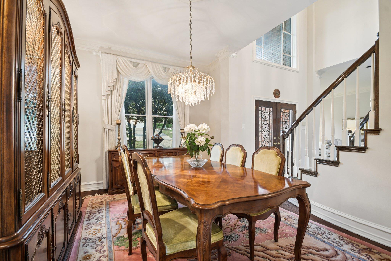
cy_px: 130
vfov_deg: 77.3
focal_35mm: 15
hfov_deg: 100.4
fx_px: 163
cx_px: 196
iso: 400
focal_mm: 10
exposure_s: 1/2.5
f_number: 8
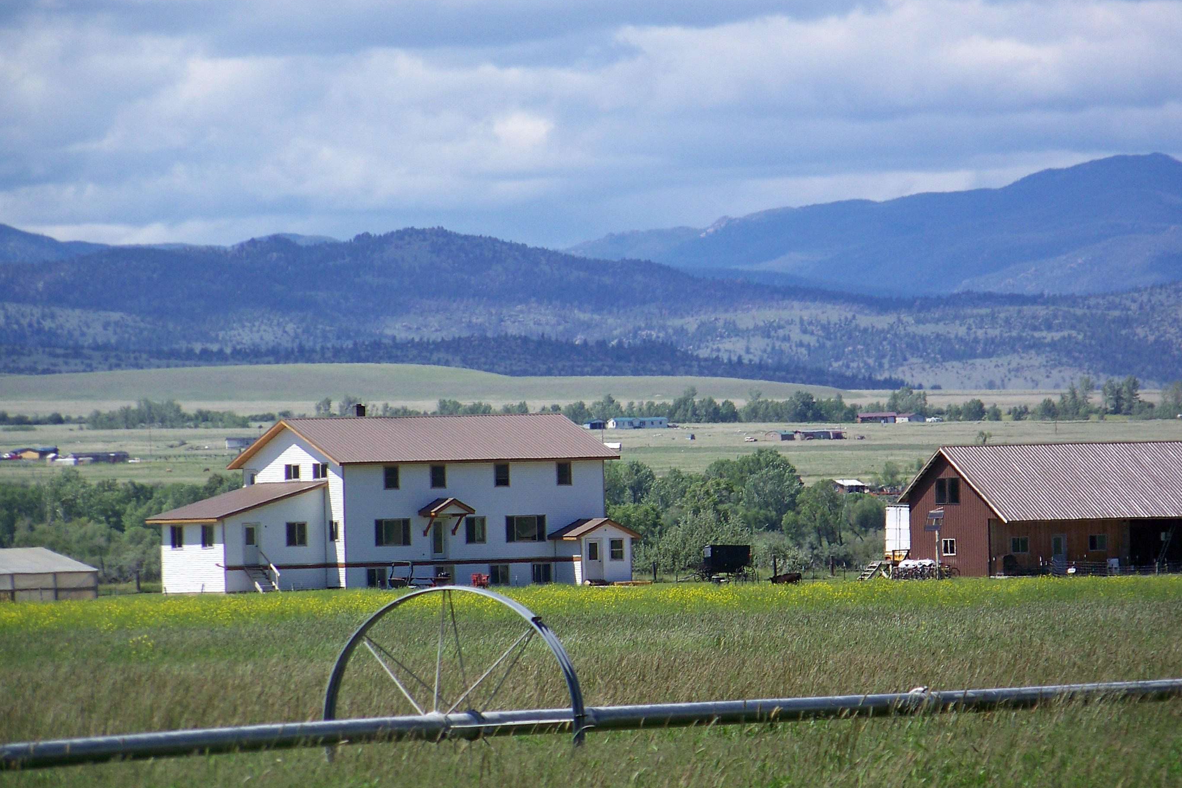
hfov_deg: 5.6
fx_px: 12048
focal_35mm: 367
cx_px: 650
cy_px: 423
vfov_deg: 3.7
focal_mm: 52.2
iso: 64
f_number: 4
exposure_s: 1/500
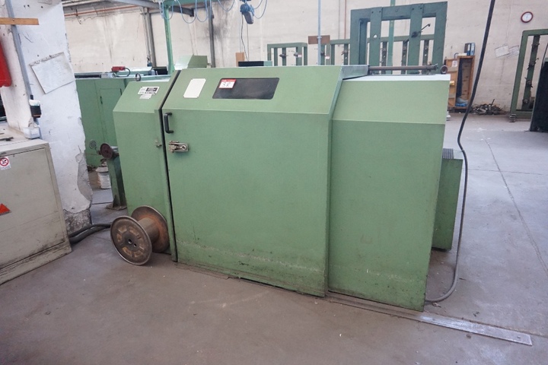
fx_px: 365
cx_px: 274
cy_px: 182
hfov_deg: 73.7
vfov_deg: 53.1
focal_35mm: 24
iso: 3200
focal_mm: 16
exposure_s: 1/80
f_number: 3.5
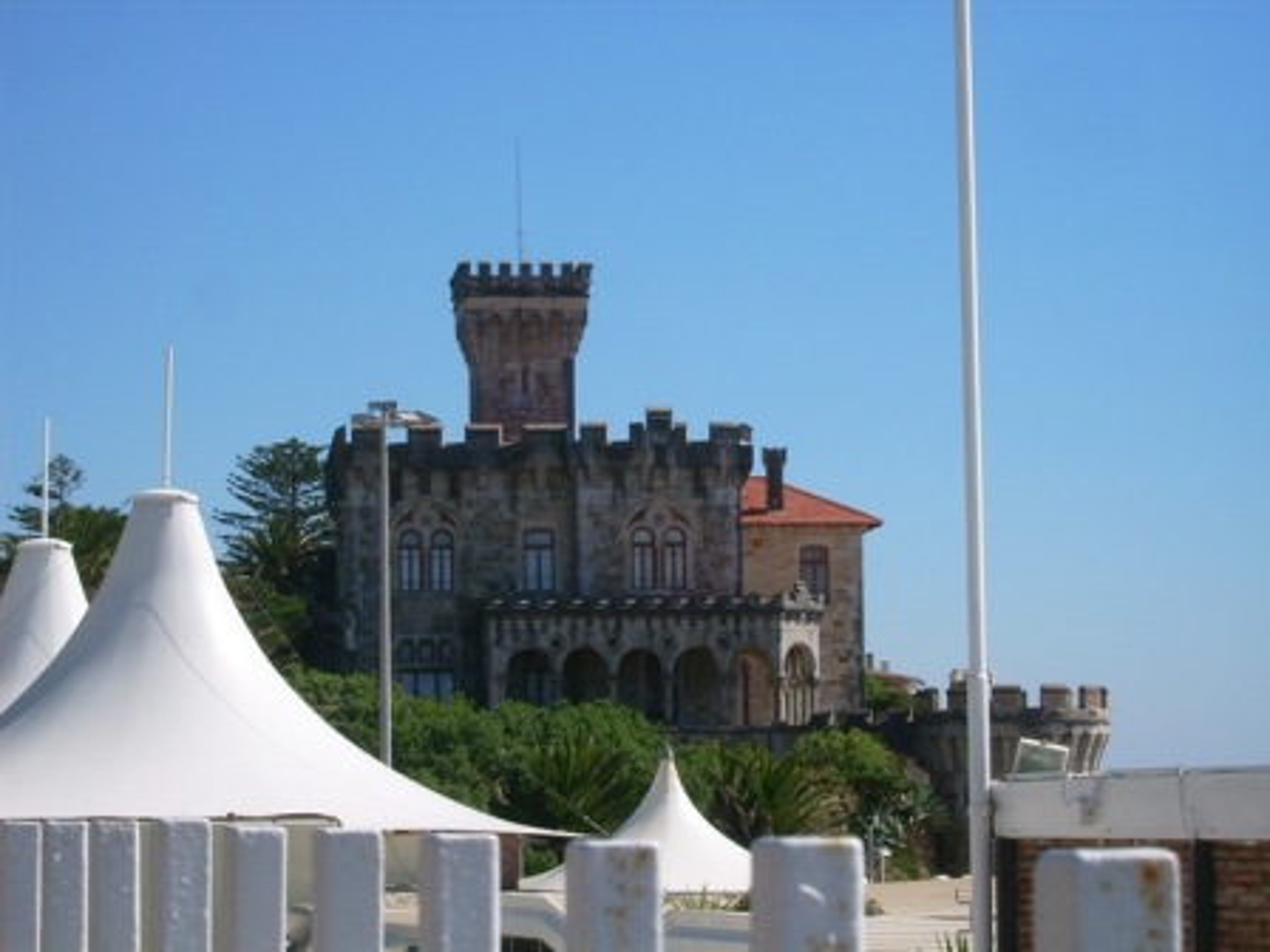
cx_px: 635
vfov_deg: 14.4
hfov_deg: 19.1
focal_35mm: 103
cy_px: 476
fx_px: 3779
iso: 50
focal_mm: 17.14
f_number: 10.1
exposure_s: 1/210
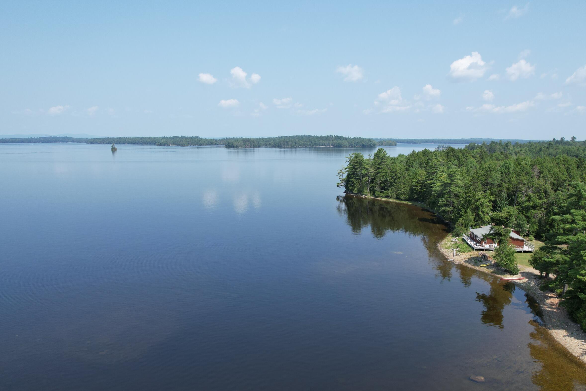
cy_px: 229
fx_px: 456
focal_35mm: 28
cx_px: 293
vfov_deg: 46.2
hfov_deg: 65.5
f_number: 2.8
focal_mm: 8.38
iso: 120
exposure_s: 1/1500
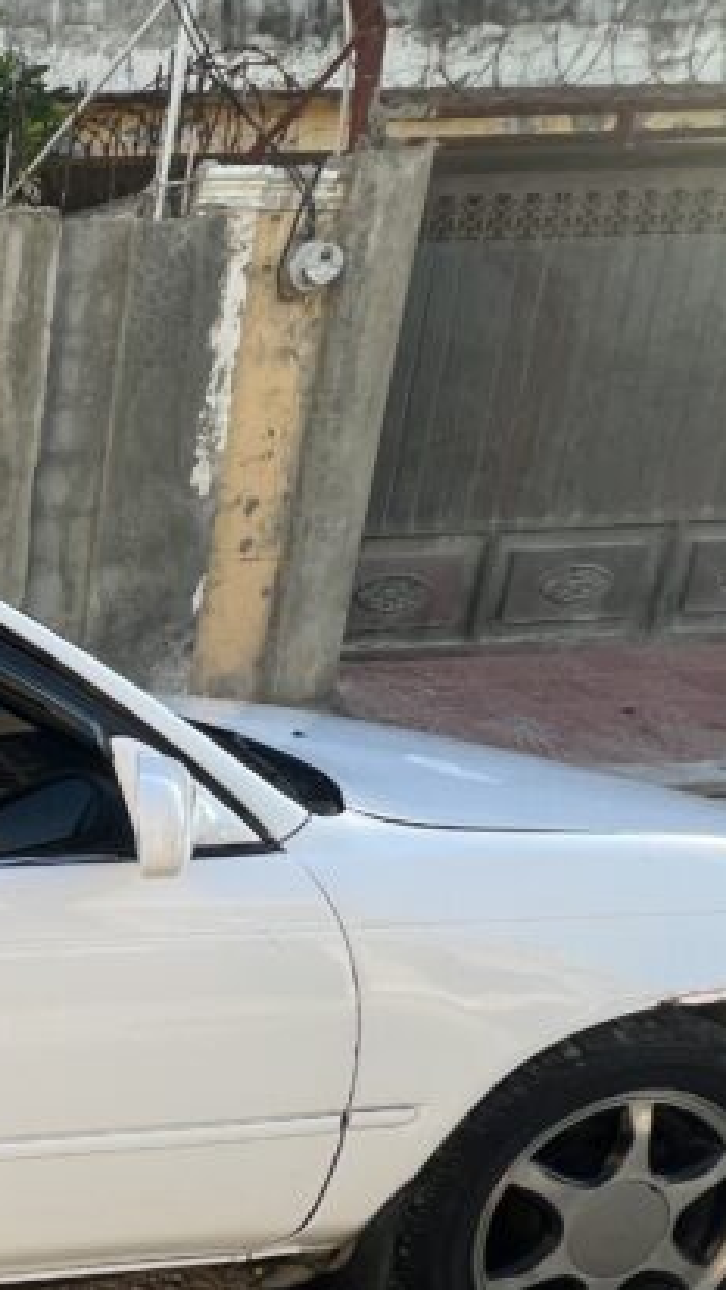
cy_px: 866
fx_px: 1197
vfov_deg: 55.4
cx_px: -533
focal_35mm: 35
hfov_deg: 22.4
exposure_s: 1/261
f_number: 1.8
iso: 32
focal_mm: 1.57
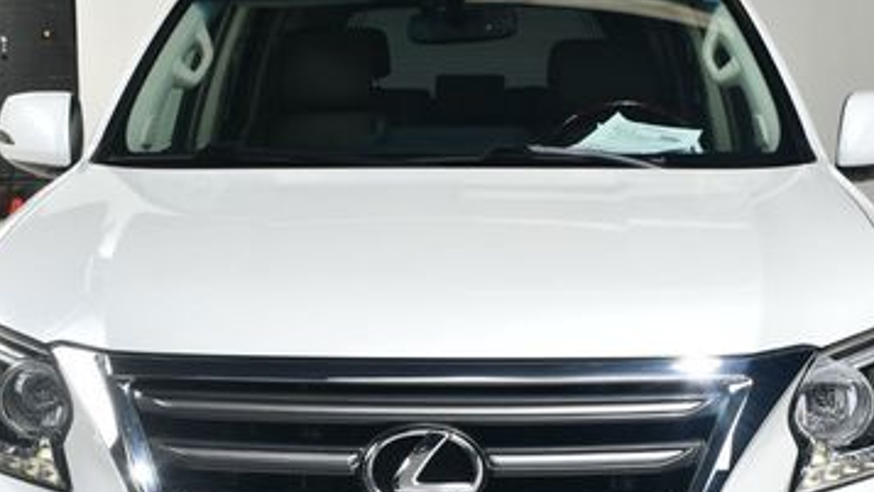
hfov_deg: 28.2
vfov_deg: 16.0
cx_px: 406
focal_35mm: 75
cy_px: 421
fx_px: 1739
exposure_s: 1/160
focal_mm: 27
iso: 100
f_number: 13
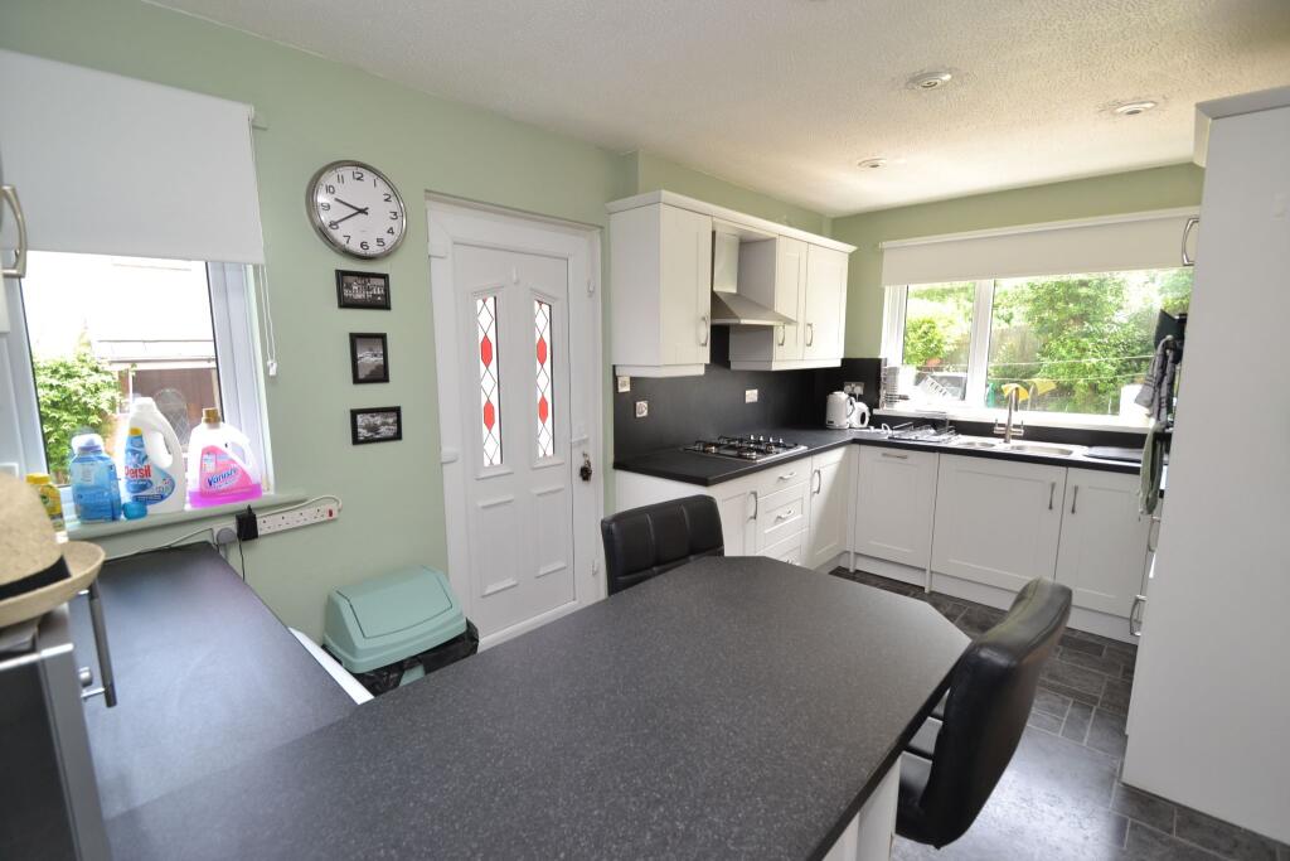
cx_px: 645
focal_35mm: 15
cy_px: 430
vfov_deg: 77.3
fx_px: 538
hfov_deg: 100.4
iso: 400
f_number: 5
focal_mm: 10
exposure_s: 1/100
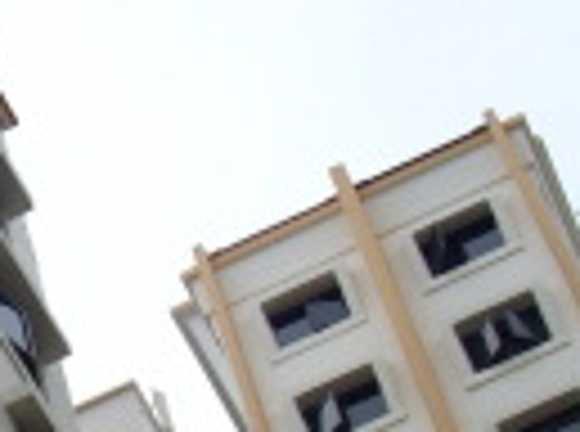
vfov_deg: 9.2
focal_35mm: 158
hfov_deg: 12.0
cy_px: 495
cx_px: -261
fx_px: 2640
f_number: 5.6
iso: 80
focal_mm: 6.2
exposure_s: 1/500
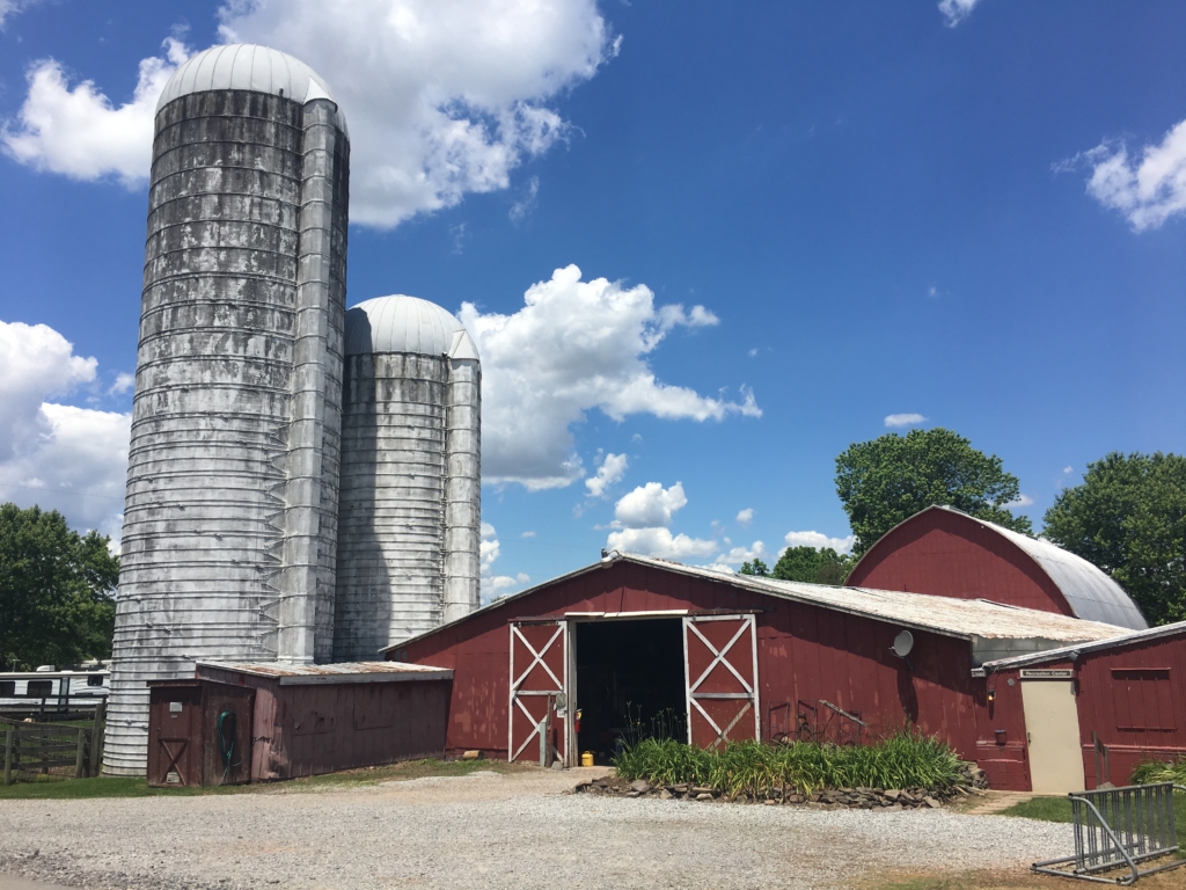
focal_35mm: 29
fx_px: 994
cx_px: 593
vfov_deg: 48.2
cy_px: 445
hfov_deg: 61.7
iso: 25
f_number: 2.2
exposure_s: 1/2331
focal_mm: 4.15
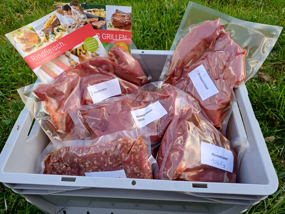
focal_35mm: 25
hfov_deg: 69.4
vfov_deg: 54.9
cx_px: 142
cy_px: 107
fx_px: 206
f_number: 1.8
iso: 50
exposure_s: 1/170
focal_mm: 4.65
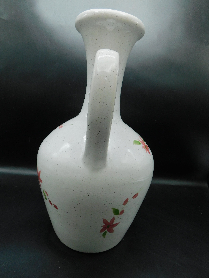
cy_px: 139
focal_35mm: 23
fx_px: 185
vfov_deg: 73.9
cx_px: 104
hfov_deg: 58.9
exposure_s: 1/160
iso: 125
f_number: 3
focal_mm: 4
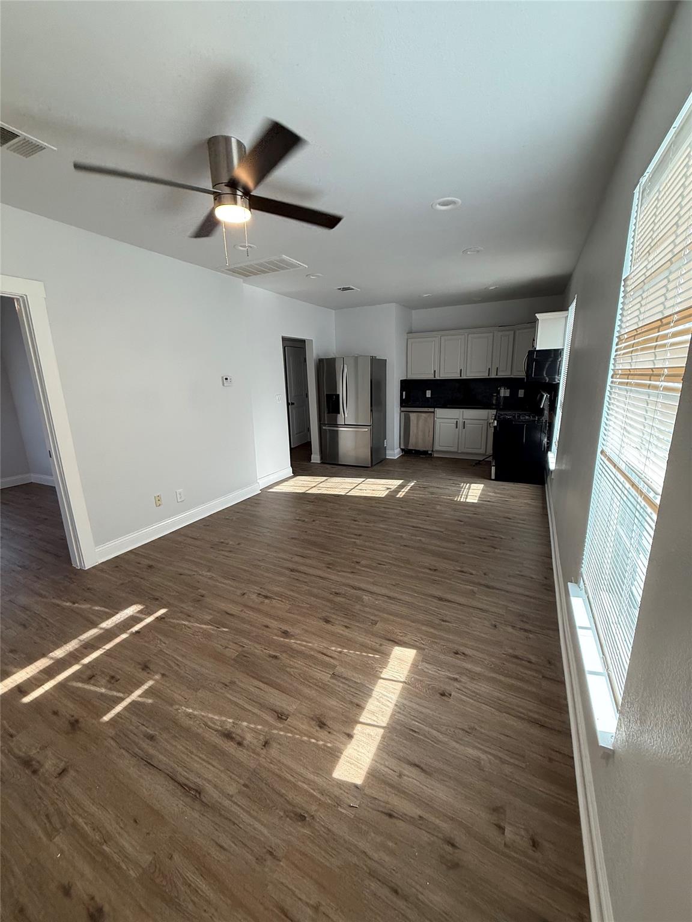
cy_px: 461
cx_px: 346
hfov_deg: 85.7
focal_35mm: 14
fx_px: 373
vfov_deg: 102.1
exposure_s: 1/99
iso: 125
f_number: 2.2
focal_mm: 2.22
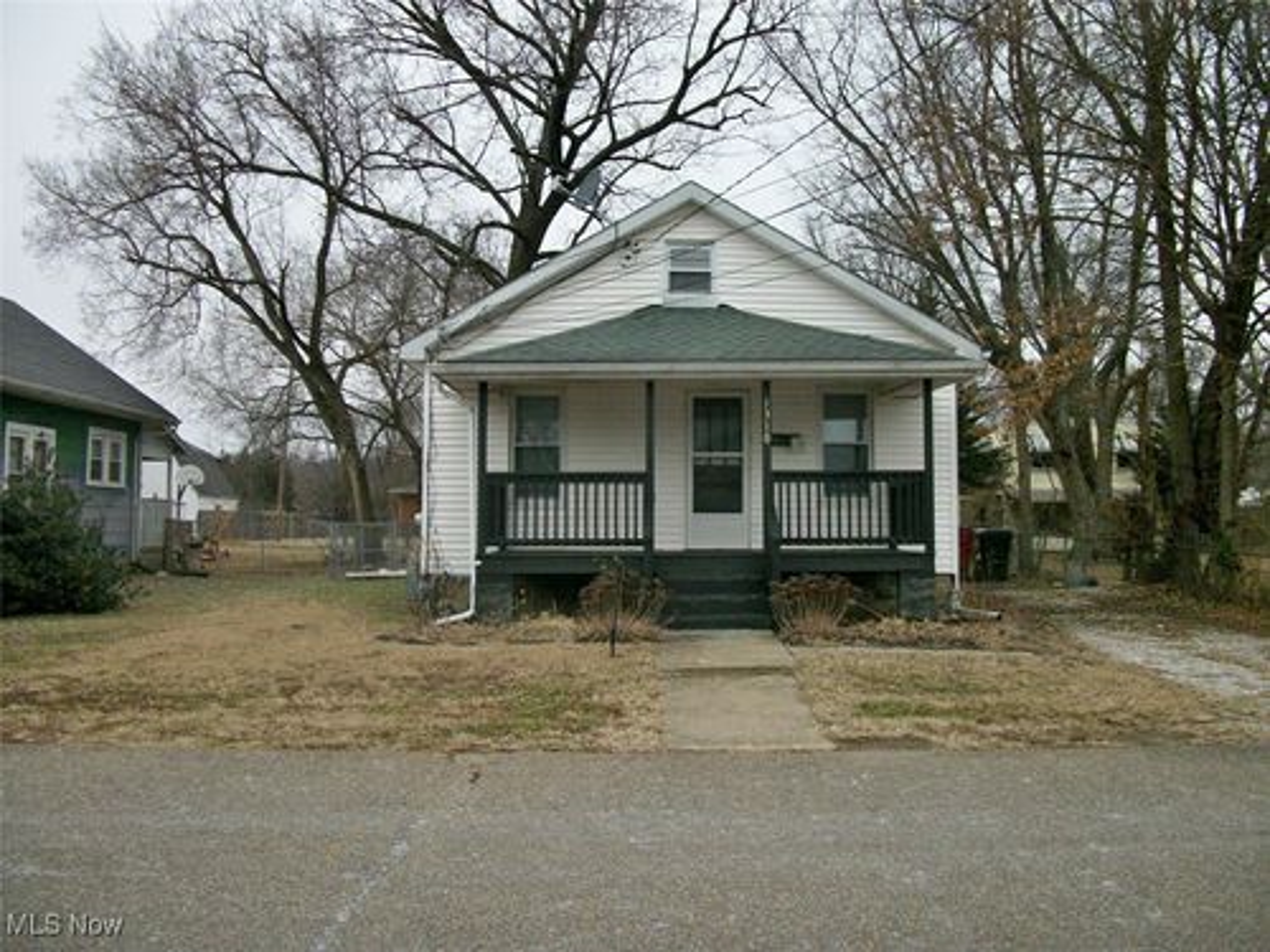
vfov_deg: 44.2
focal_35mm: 32
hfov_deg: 56.8
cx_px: 635
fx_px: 1174
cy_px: 476
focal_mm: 5.7
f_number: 8.8
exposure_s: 1/125
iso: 80
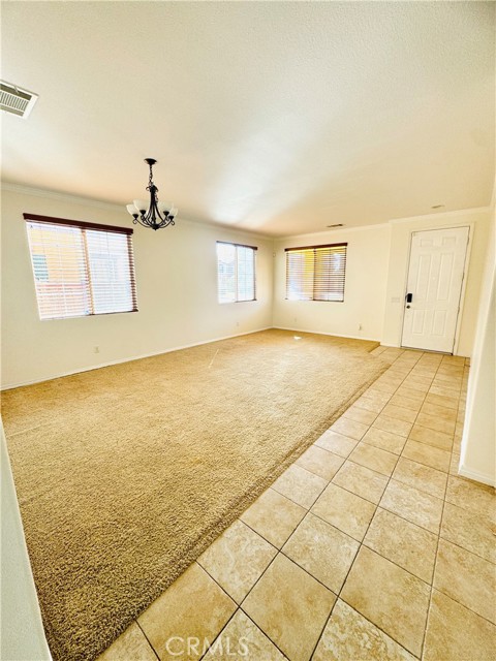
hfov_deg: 85.7
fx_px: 267
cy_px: 330
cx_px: 248
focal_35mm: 14
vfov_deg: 102.1
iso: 80
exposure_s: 1/99
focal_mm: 2.22
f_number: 2.2
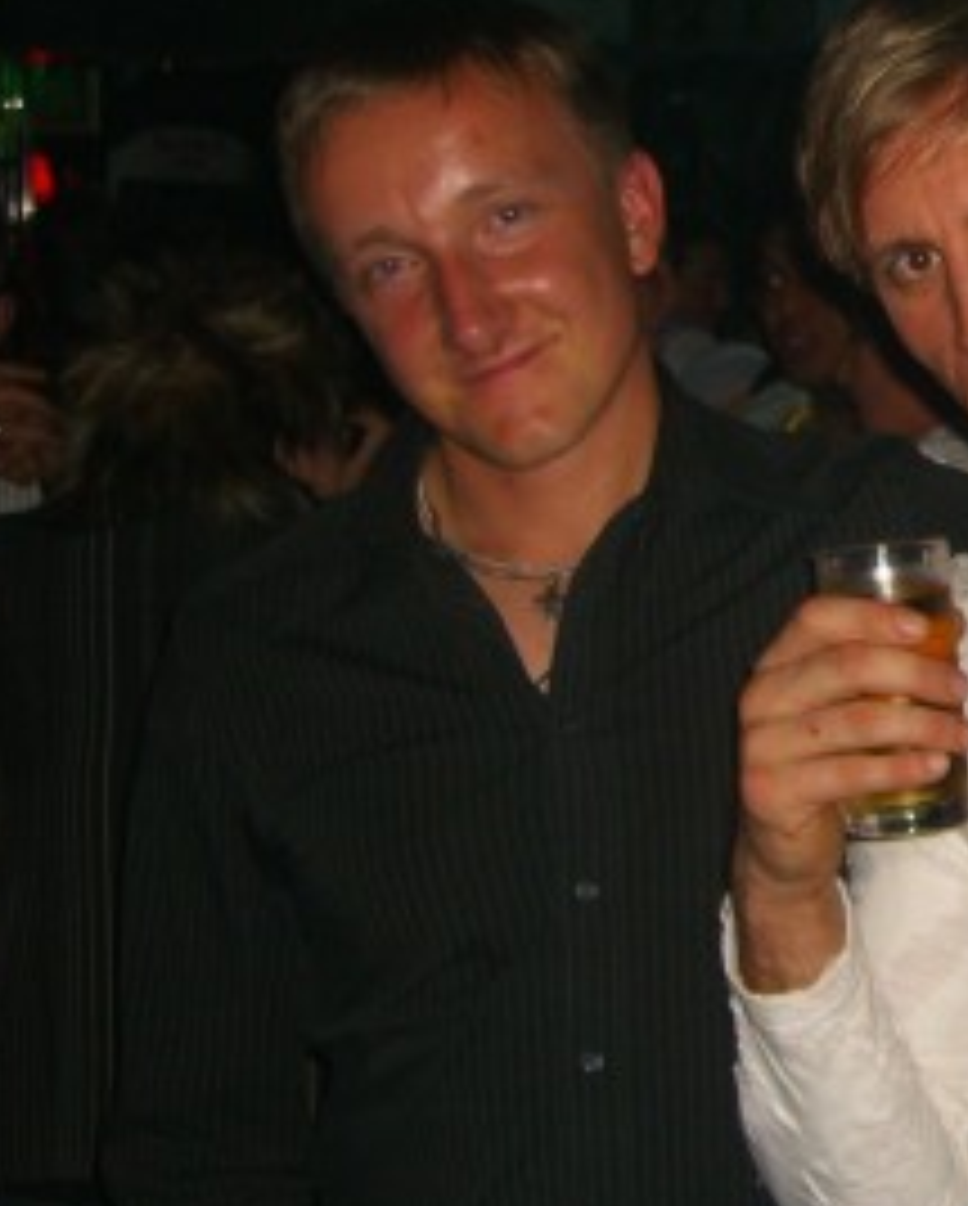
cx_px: 1216
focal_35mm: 83
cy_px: 482
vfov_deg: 22.9
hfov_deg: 17.5
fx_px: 2967
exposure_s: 1/60
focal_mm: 7.9
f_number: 2.8
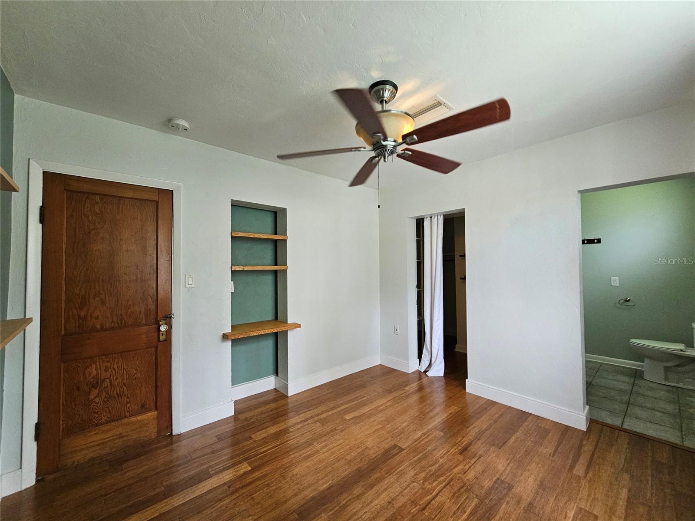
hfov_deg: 106.2
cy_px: 260
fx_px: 261
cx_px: 348
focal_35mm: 13
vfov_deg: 89.9
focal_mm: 2.2
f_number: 2.2
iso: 320
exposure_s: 1/40
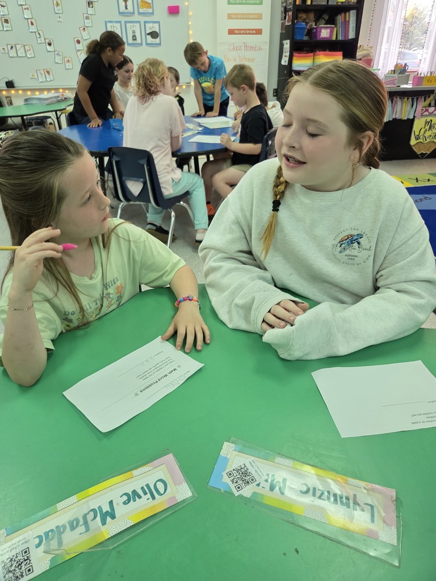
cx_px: 218
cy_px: 290
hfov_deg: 58.9
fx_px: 386
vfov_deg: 73.9
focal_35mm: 23
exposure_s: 1/120
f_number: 1.8
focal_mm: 5.4
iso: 400
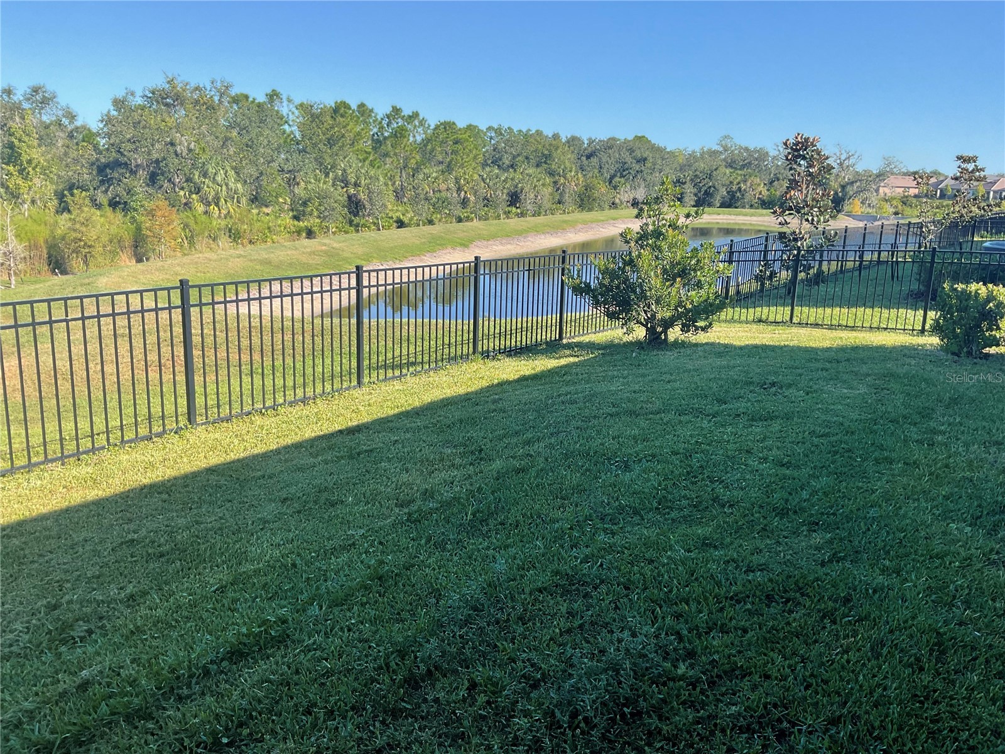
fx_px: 842
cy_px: 377
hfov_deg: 61.7
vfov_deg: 48.2
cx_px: 502
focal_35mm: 29
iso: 16
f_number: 1.8
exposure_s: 1/816
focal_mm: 3
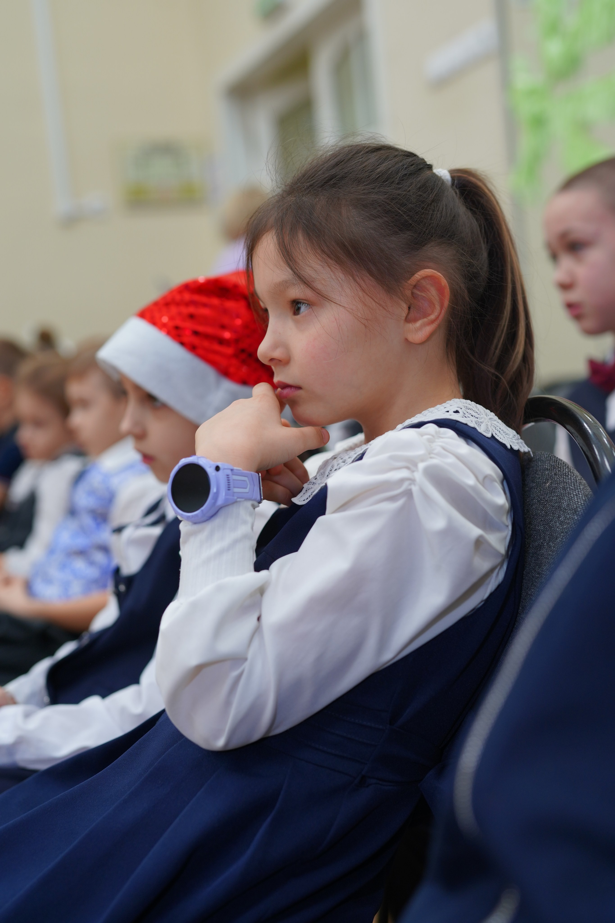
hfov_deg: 27.0
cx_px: 308
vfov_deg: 39.6
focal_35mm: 50
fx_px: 1281
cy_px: 462
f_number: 2.5
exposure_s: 1/125
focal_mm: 50
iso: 400
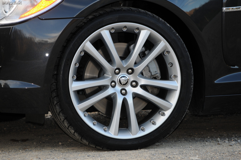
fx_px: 1805
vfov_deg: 5.1
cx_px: 120
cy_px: 80
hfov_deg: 7.6
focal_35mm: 270
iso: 250
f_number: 8
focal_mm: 180
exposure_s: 1/60
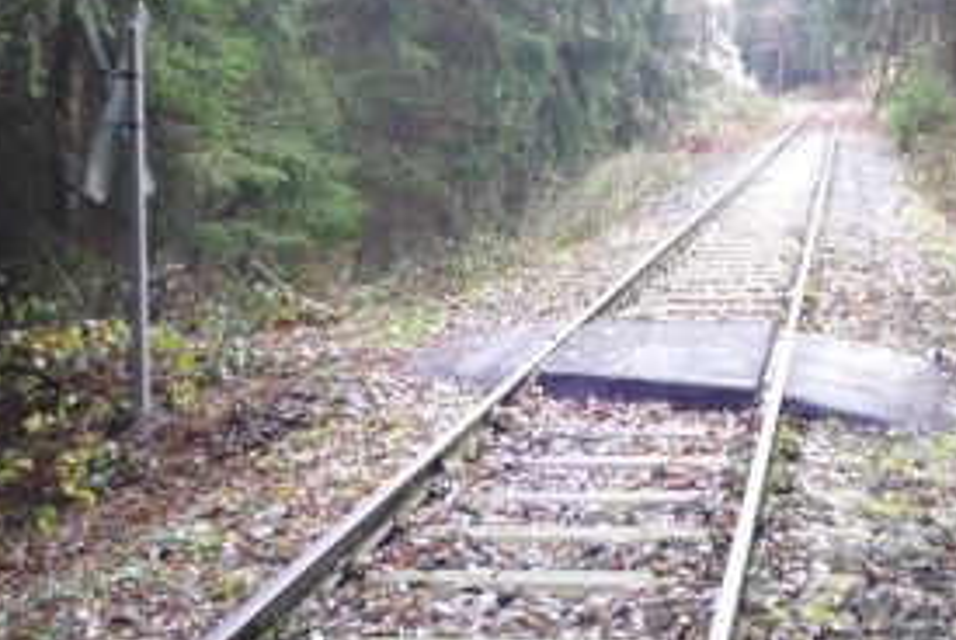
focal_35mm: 58
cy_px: 111
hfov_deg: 34.0
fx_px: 1542
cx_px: 667
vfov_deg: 23.0
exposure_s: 1/30
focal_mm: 5.2
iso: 160
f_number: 3.3
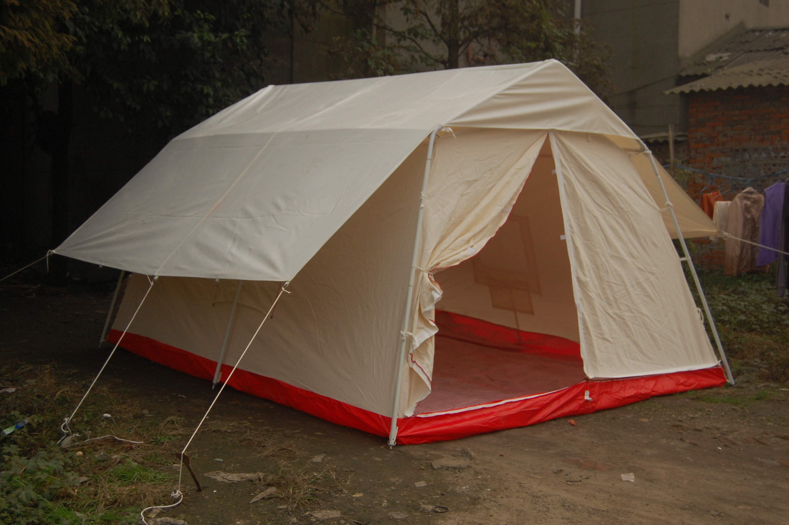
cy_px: 262
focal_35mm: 46
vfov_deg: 28.9
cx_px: 394
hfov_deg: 42.4
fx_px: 1018
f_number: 4.5
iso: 400
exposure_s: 1/2000
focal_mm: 31
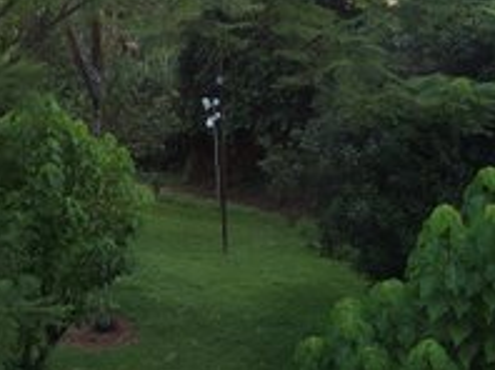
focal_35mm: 51
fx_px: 728
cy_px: 42
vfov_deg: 27.5
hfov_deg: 36.4
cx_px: 110
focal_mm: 6
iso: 200
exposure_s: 1/40
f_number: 2.8
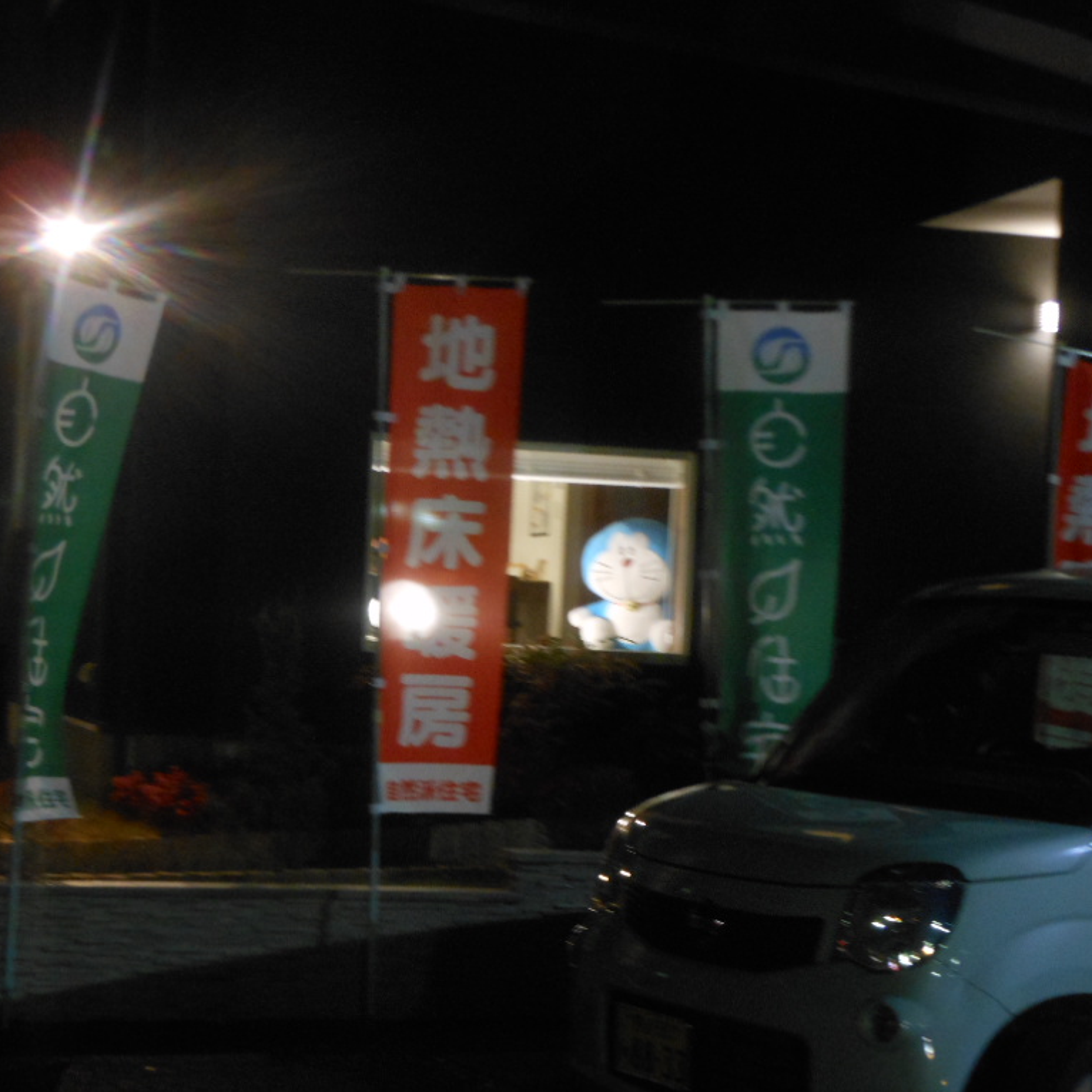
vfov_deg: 22.2
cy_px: 546
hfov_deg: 22.2
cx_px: 469
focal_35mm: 78
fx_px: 2784
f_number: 4.3
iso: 400
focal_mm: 11.7
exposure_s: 1/2
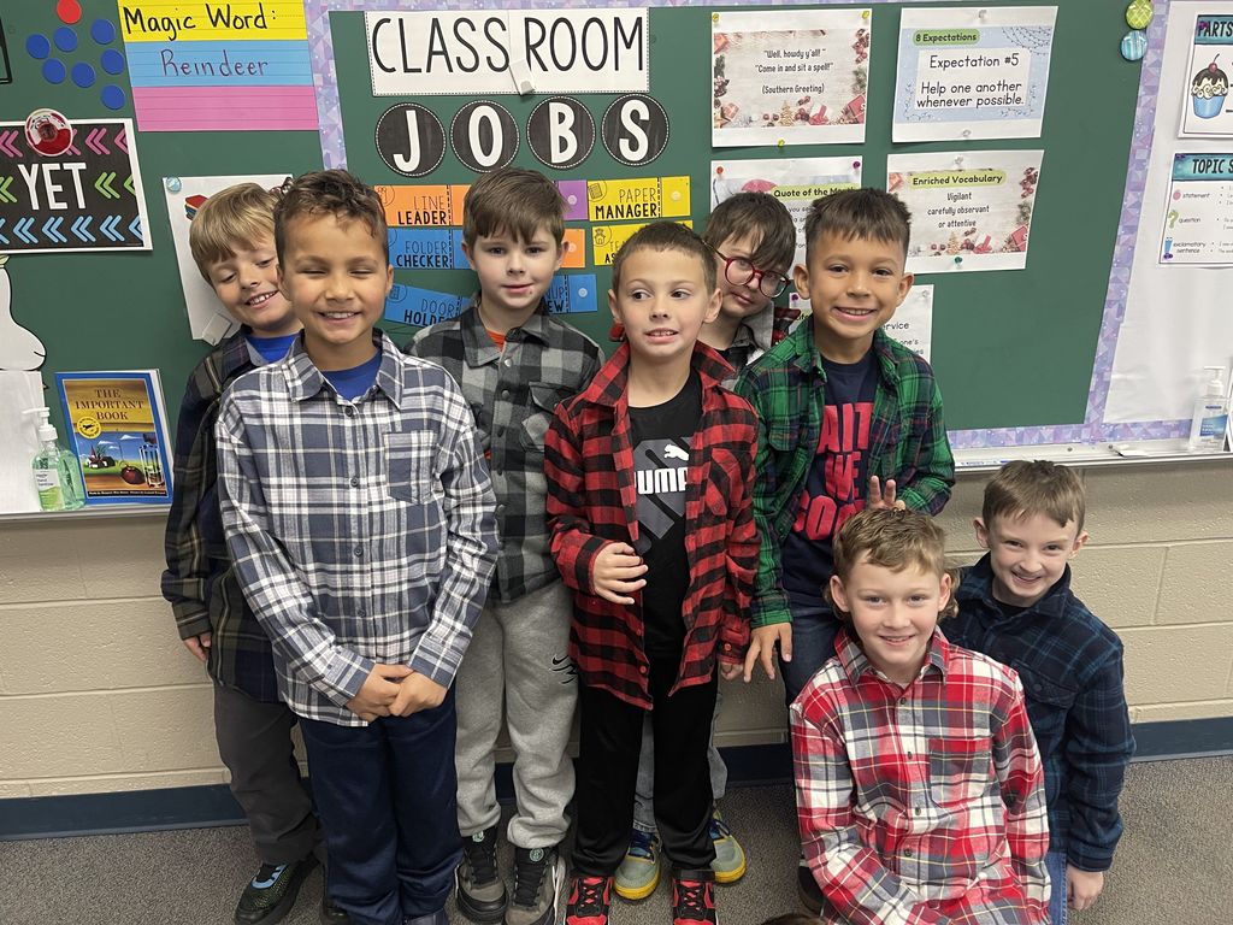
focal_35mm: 25
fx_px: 890
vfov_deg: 54.9
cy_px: 462
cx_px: 616
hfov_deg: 69.4
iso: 200
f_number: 1.6
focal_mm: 5.1
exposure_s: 1/60
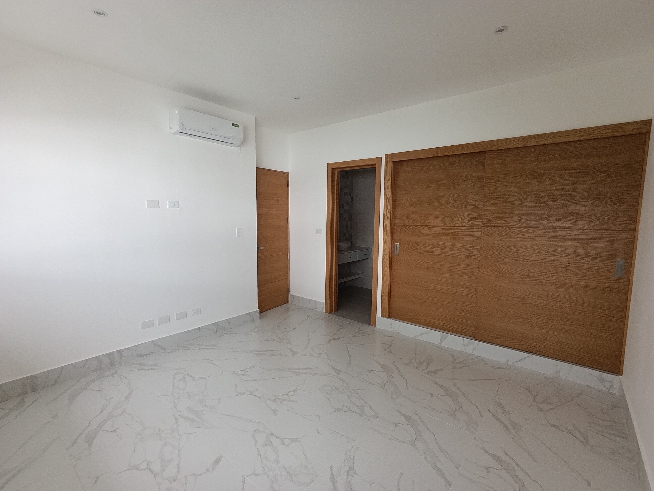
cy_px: 246
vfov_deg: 78.1
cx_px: 327
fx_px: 302
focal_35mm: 16
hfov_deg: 94.5
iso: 80
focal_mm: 1.65
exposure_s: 1/100
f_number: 2.2
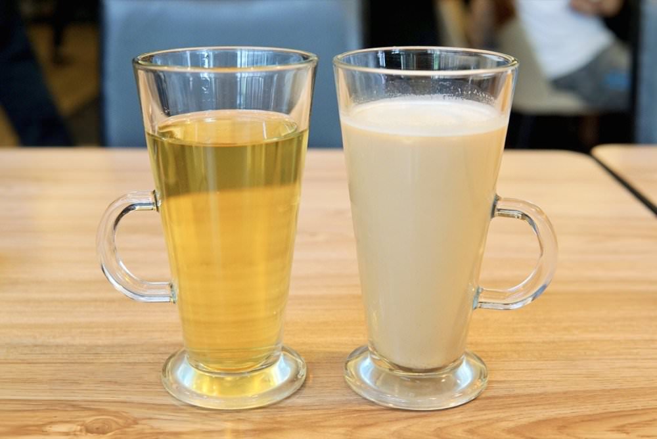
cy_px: 220
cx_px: 328
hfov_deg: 43.6
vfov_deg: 29.9
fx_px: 822
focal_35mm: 45
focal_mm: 30
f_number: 4
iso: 800
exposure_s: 1/60
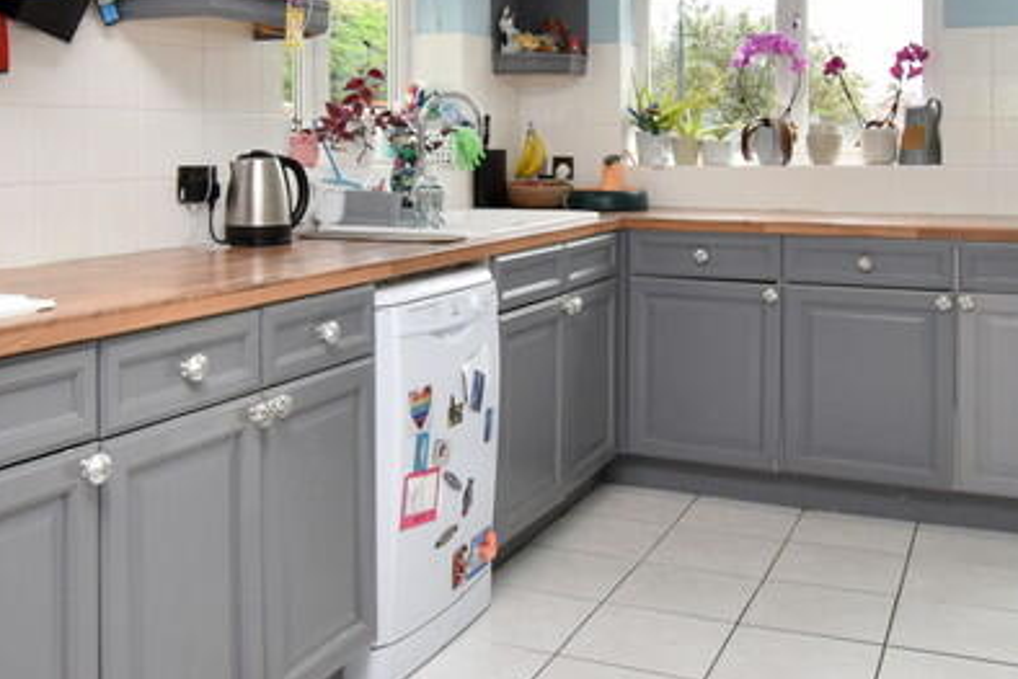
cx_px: 470
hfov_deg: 49.5
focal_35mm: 39
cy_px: 185
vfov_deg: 33.7
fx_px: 1103
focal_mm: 10
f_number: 5
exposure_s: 1/200
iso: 320
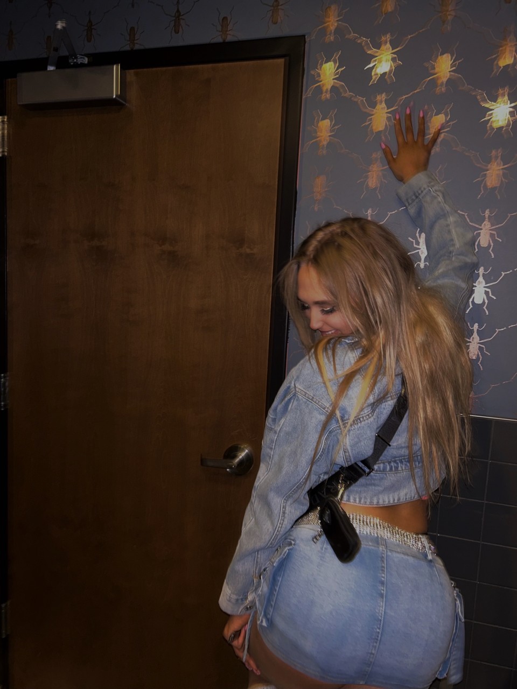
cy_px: 344
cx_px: 258
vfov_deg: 67.3
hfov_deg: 53.1
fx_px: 518
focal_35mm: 26
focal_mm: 5.7
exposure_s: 1/4
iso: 64
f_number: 1.5
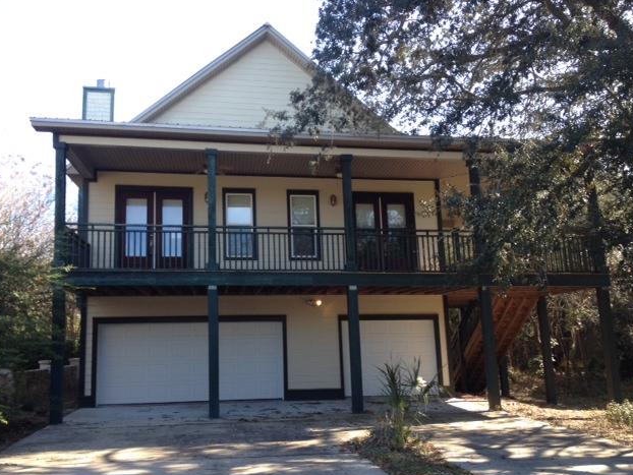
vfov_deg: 39.7
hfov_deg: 51.3
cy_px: 242
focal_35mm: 36
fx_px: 659
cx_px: 319
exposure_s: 1/254
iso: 50
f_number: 2.4
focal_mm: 4.28
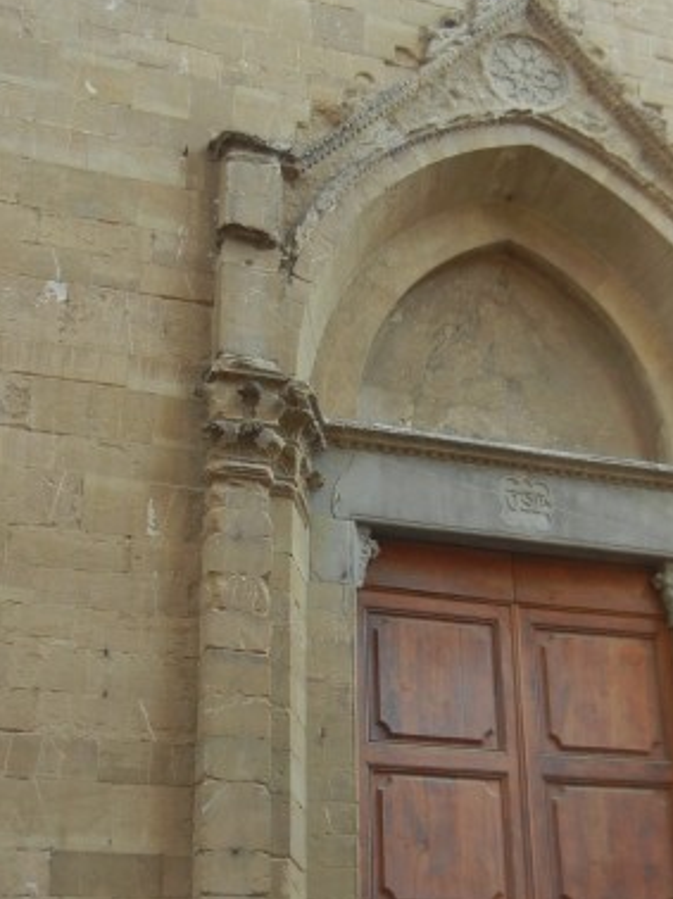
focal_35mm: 61
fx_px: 1583
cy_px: 495
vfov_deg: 31.7
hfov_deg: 23.9
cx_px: 416
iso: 160
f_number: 3.5
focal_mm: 5.4
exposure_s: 1/82.1
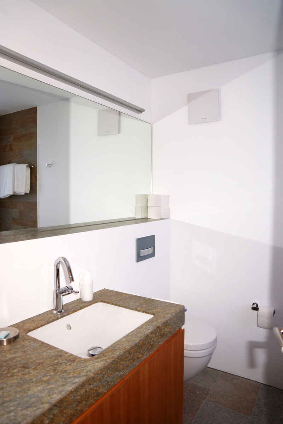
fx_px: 283
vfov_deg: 73.7
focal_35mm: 24
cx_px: 142
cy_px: 212
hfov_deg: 53.1
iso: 320
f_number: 2.8
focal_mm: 16
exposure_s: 1/60
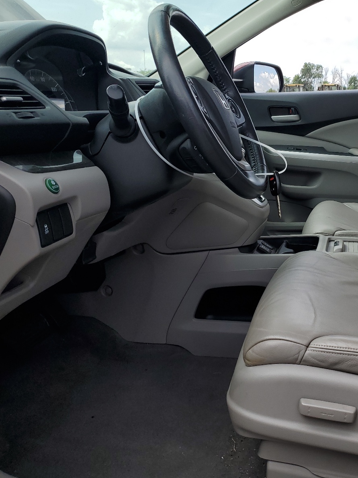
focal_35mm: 35
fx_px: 483
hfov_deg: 39.0
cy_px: 238
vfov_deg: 52.6
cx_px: 290
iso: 50
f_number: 1.5
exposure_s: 1/1429
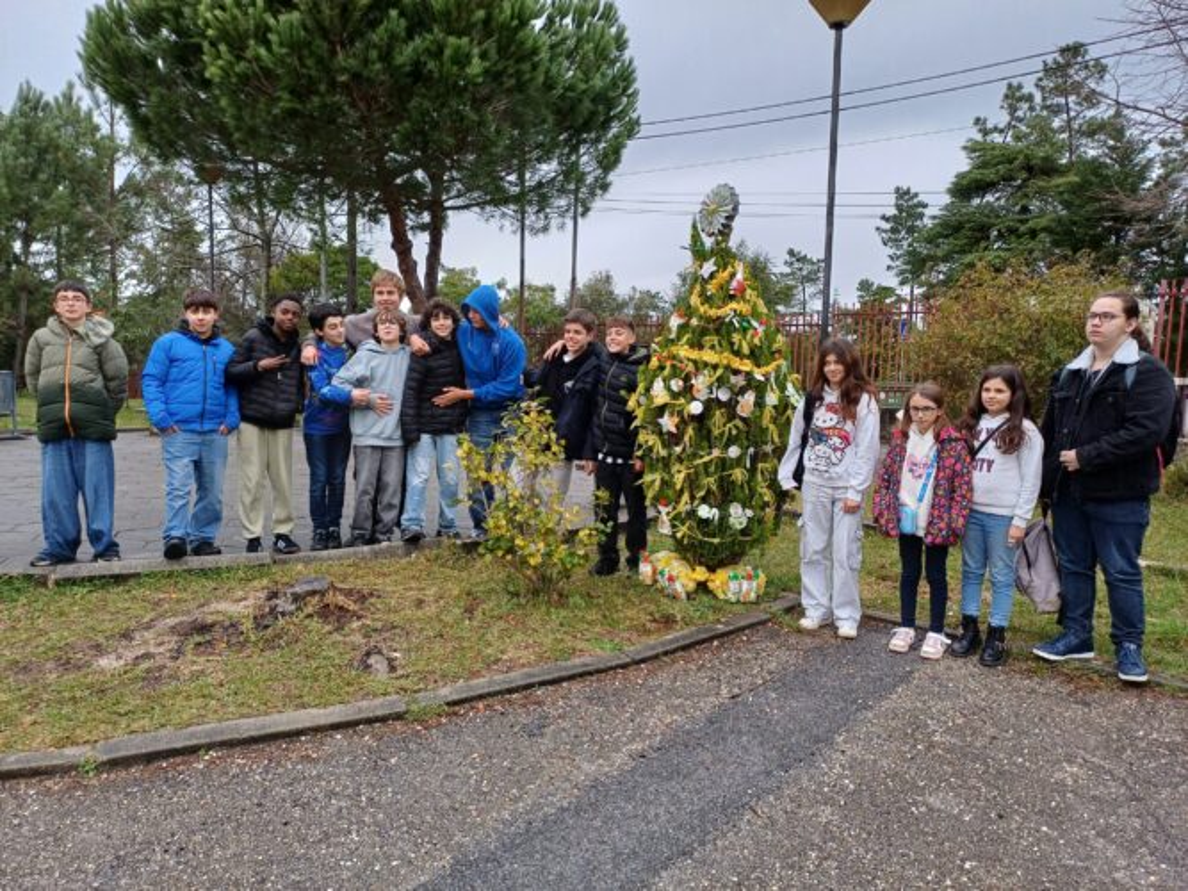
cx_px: 594
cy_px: 446
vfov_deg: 54.9
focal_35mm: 25
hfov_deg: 69.4
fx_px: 858
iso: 50
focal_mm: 4.65
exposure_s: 1/142
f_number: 1.8
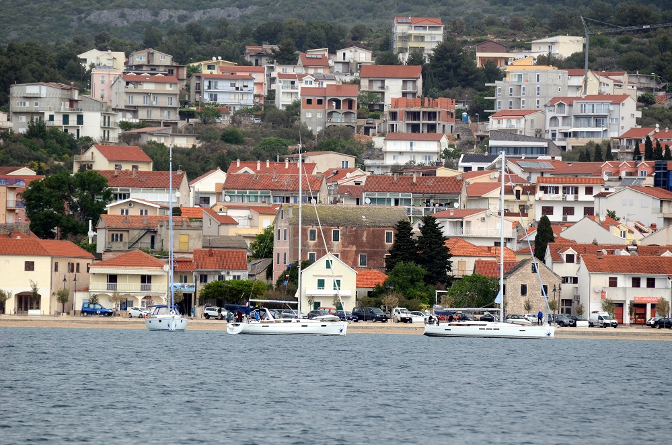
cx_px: 336
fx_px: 5866
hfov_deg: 6.6
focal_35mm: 315
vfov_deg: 4.3
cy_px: 222
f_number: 5.3
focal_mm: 210
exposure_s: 1/250
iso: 100
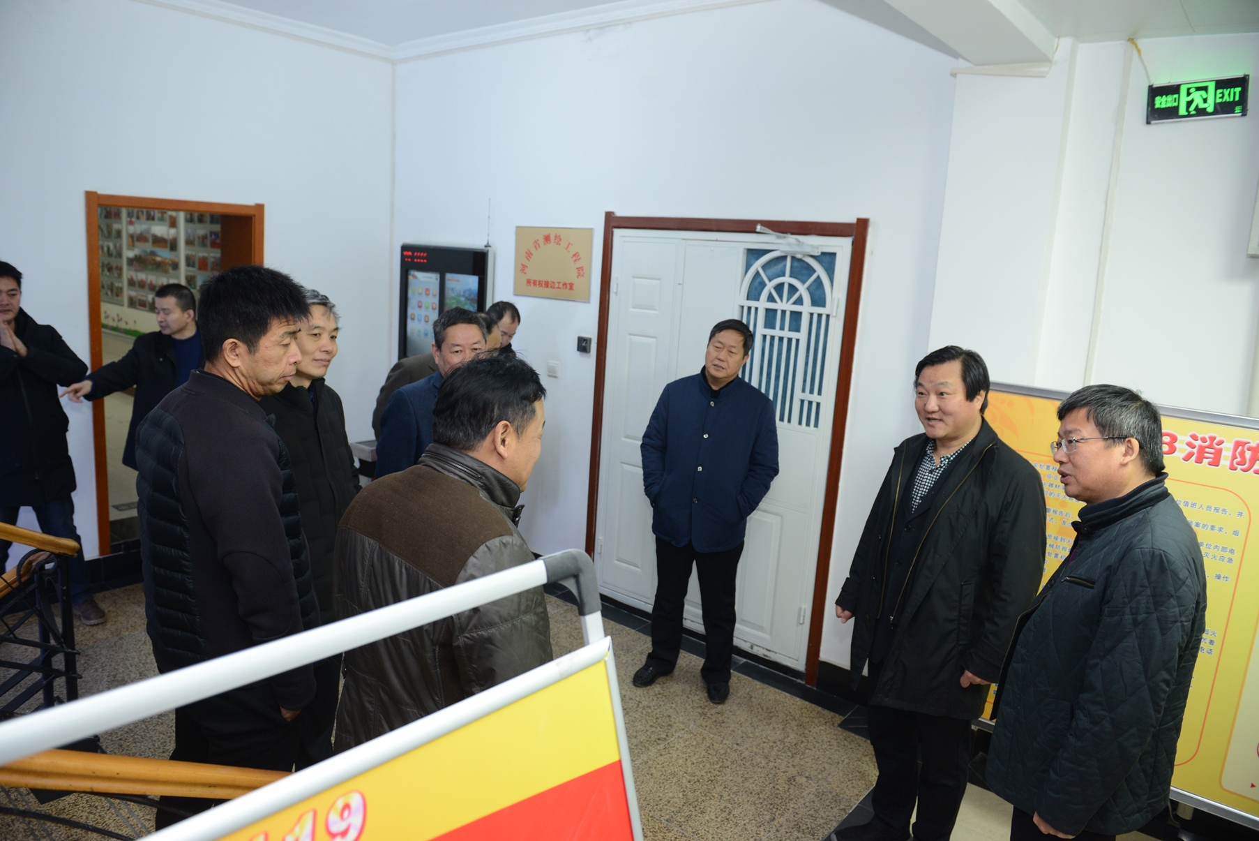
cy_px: 420
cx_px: 630
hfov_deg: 73.7
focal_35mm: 24
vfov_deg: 53.2
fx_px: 840
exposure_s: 1/80
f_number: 4
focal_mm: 24
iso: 1250
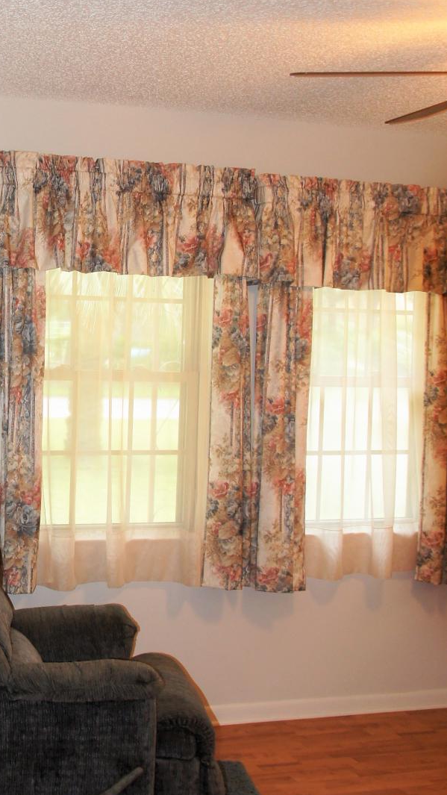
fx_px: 1243
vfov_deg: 35.4
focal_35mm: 59
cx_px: -48
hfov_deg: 19.5
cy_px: 381
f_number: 3.5
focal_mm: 20
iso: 320
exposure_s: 1/60
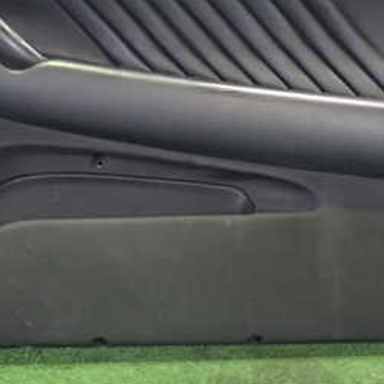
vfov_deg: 26.5
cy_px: 86
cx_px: 140
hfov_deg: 26.8
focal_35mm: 64
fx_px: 803
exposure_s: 1/20
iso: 800
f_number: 2.3
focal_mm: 5.4
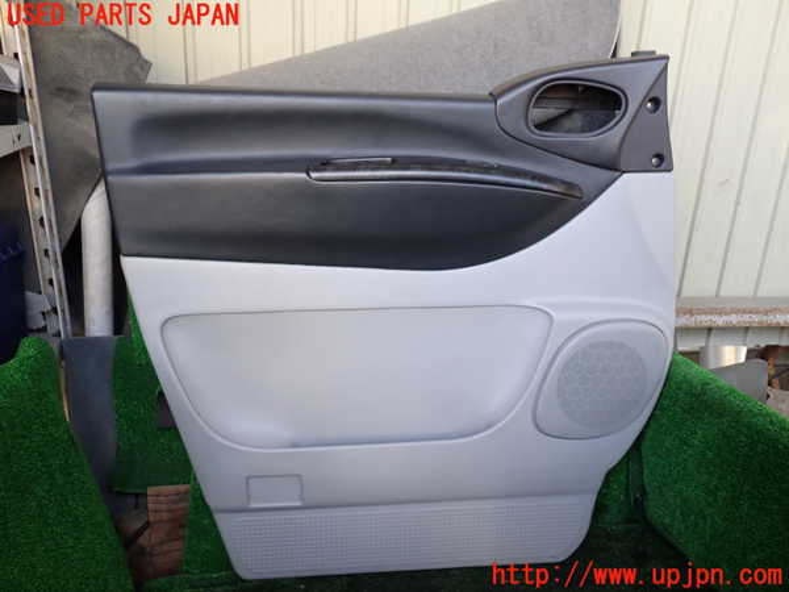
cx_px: 394
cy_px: 296
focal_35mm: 30
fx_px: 684
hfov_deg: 60.0
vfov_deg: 46.8
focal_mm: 5.4
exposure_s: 1/60
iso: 125
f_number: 2.3
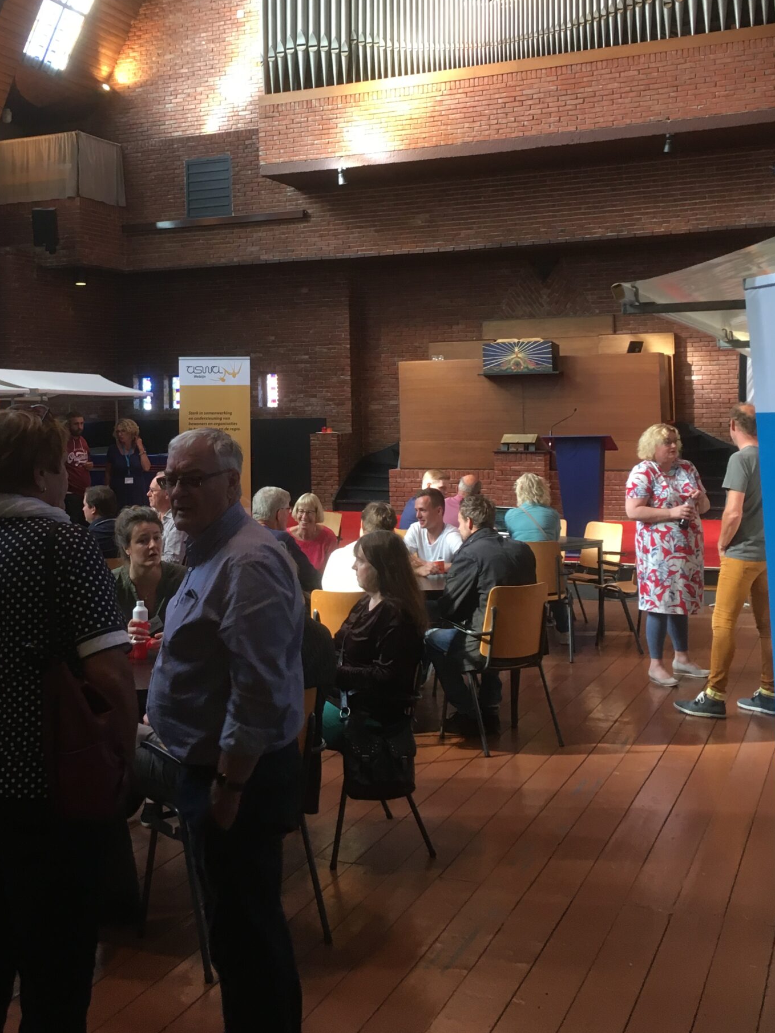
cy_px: 357
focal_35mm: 41
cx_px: 296
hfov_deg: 35.0
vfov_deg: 45.2
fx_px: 1224
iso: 100
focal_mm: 4.15
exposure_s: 1/33
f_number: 2.2
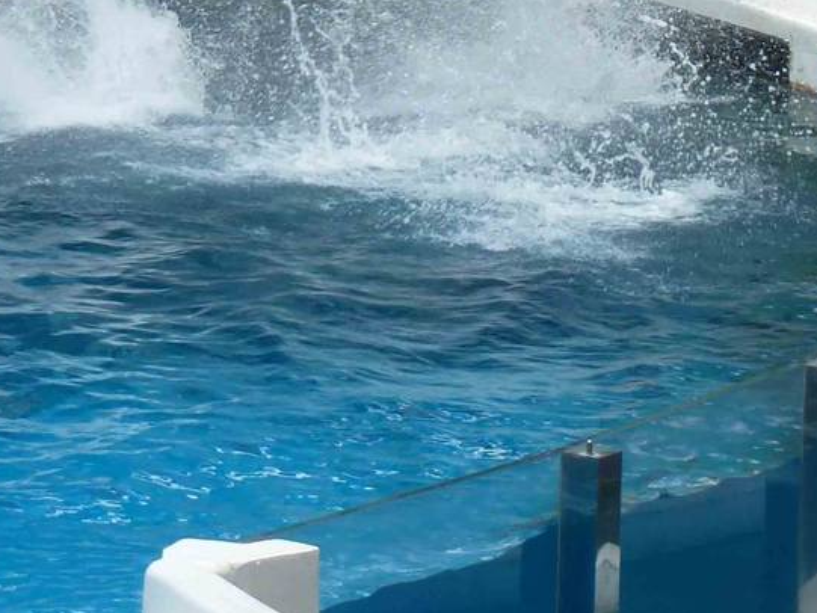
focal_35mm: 284
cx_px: -91
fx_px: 6704
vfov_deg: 5.2
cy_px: -66
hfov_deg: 6.9
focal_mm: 17.3
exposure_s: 1/250
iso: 100
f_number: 5
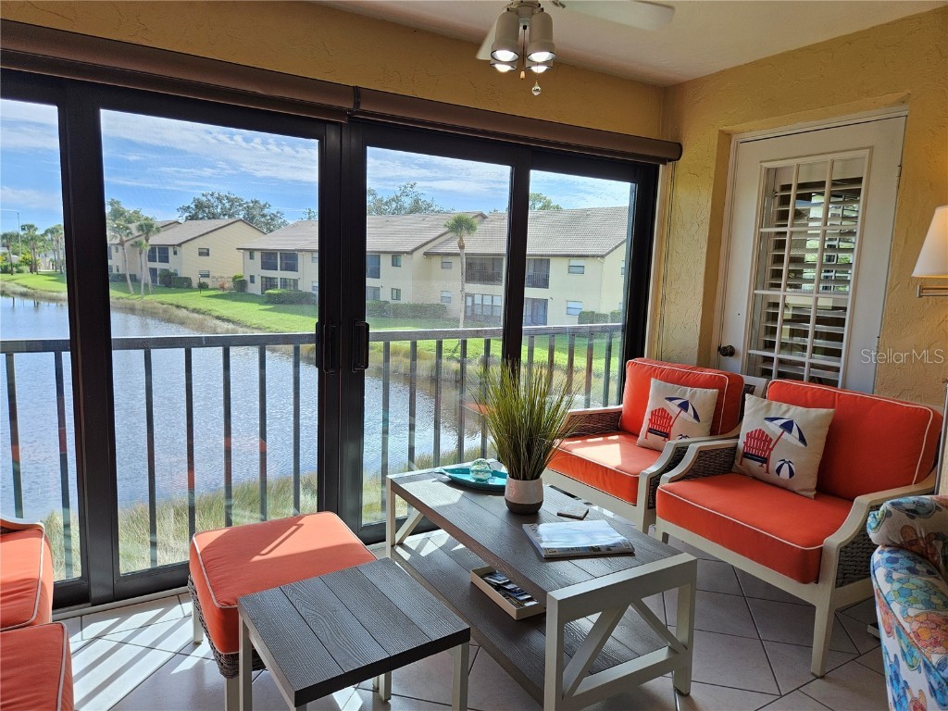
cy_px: 356
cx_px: 474
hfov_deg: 73.9
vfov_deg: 58.9
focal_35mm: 23
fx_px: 630
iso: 25
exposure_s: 1/217
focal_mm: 5.4
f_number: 1.8
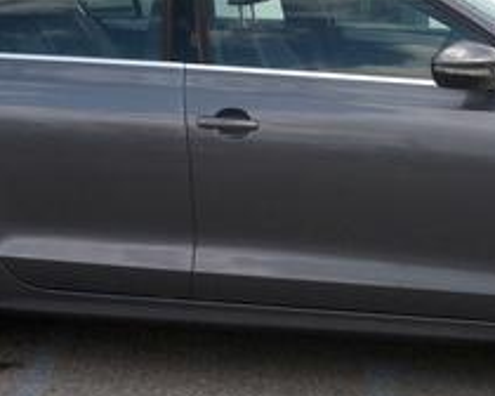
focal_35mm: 104
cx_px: 337
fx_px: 1524
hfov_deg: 18.4
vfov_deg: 14.5
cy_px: -9
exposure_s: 1/395
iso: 80
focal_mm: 3.85
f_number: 2.8
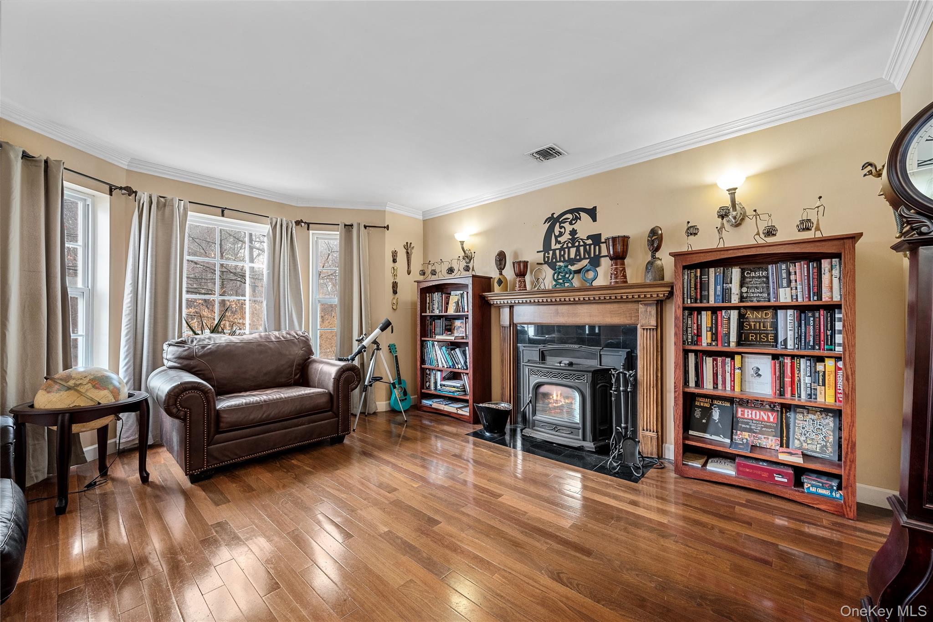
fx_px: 363
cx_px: 466
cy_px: 311
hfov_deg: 104.2
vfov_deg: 81.2
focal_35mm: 14
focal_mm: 14
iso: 640
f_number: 8
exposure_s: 1/4
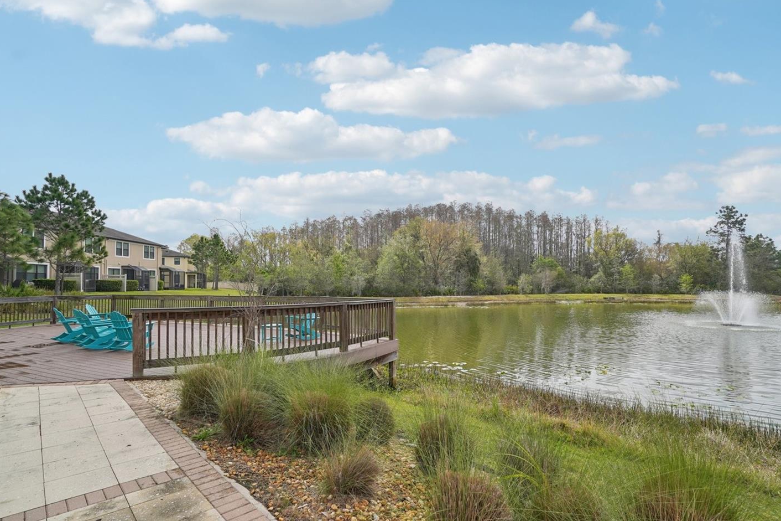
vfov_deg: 70.3
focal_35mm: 17
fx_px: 369
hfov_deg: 93.2
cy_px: 285
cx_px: 404
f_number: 8
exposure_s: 1/250
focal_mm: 10
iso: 100
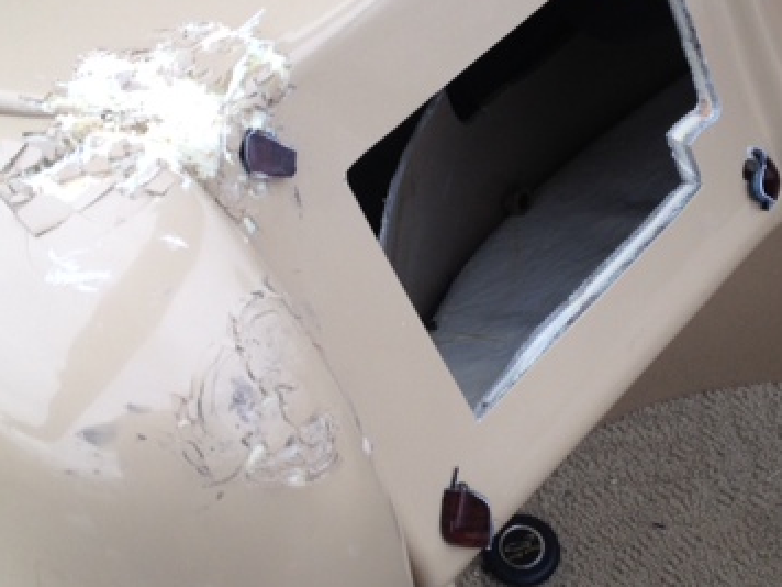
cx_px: 455
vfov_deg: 23.2
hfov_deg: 30.7
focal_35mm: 63
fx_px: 1423
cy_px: 222
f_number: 2.4
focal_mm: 4.28
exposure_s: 1/120
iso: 50
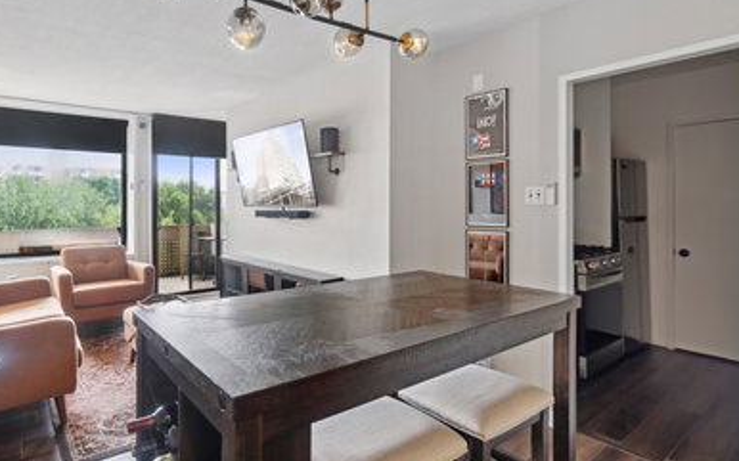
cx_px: 295
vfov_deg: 62.1
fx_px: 383
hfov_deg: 86.9
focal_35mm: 19
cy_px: 218
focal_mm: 10
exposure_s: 1/4
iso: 200
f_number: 7.1
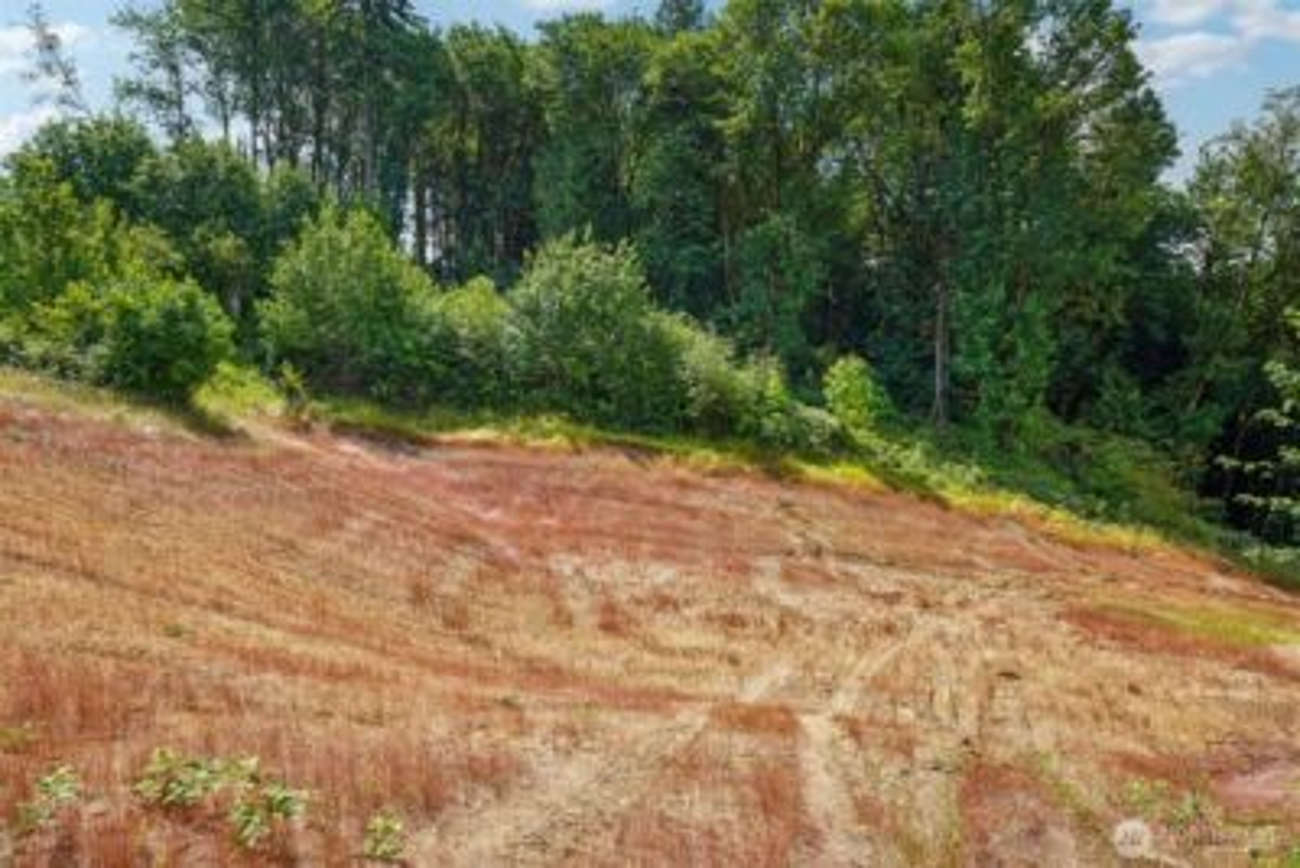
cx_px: 650
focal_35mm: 21
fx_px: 759
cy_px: 434
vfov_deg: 59.5
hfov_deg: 81.2
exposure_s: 1/400
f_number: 8
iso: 400
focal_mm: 21
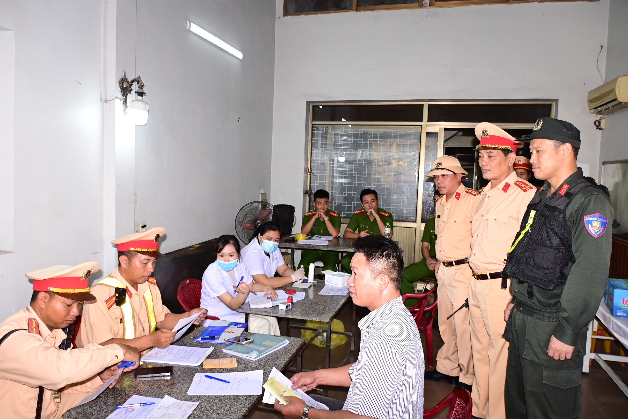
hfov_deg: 67.4
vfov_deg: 47.9
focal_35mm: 27
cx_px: 314
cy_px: 210
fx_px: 471
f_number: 3.5
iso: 500
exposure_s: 1/200
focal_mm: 18
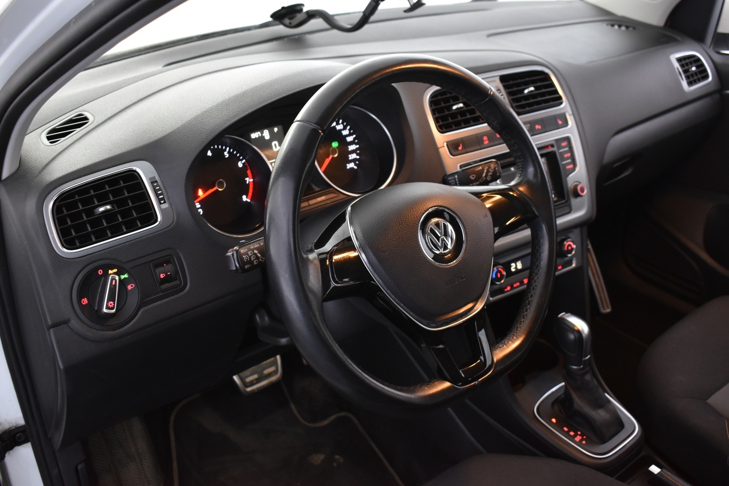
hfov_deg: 53.1
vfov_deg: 36.9
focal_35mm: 36
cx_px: 364
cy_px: 243
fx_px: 729
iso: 1250
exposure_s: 1/13
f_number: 5
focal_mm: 24
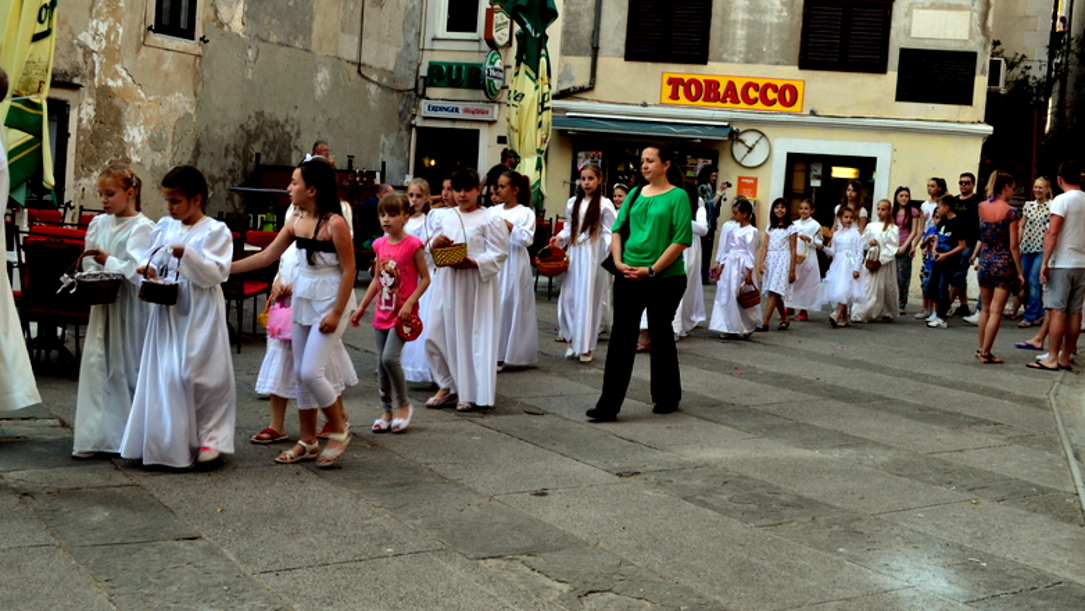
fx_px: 1295
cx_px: 537
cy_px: 264
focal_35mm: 45
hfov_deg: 45.5
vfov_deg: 26.5
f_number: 8
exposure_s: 1/60
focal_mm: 28
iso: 720
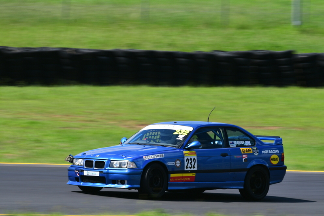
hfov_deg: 3.6
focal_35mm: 570
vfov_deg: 2.4
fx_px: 5129
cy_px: 108
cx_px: 162
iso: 100
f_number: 11
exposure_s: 1/125
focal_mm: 380
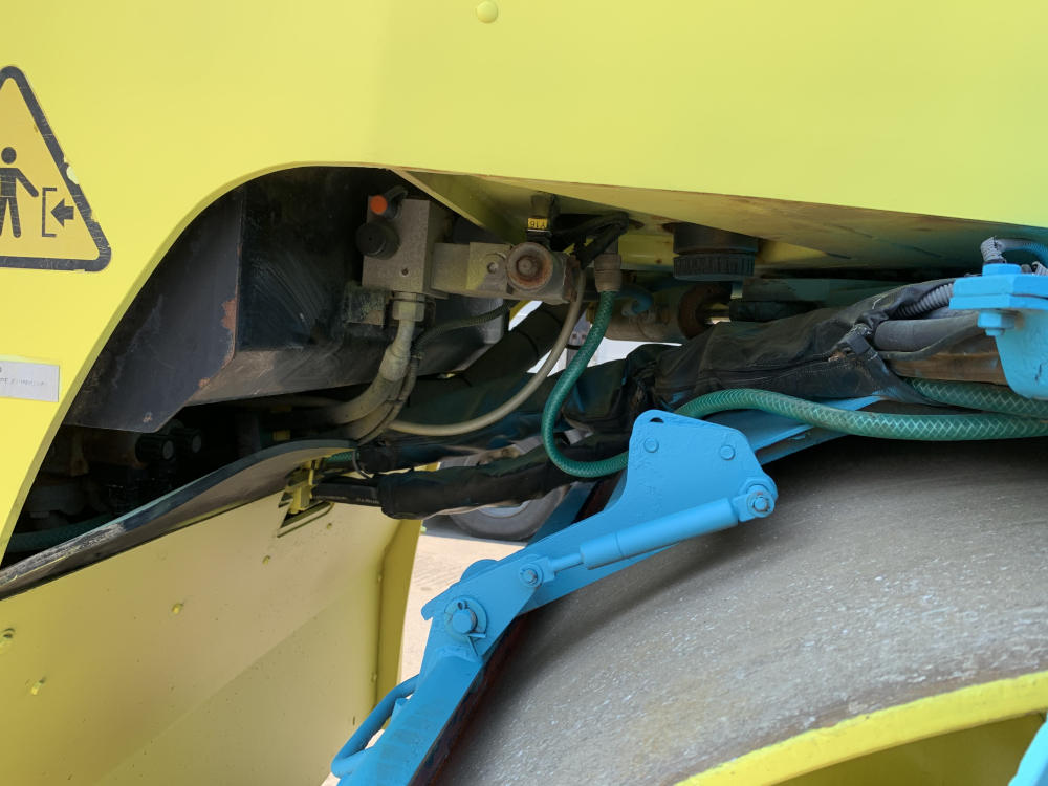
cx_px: 524
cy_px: 393
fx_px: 787
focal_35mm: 26
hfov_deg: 67.3
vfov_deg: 53.1
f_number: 1.8
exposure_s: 1/492
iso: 25
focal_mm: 4.25
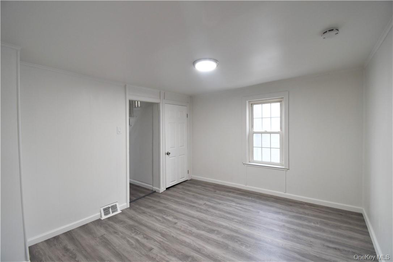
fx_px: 164
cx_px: 196
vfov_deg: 77.3
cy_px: 131
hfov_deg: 100.4
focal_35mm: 15
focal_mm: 10
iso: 800
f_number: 6.3
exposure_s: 1/20
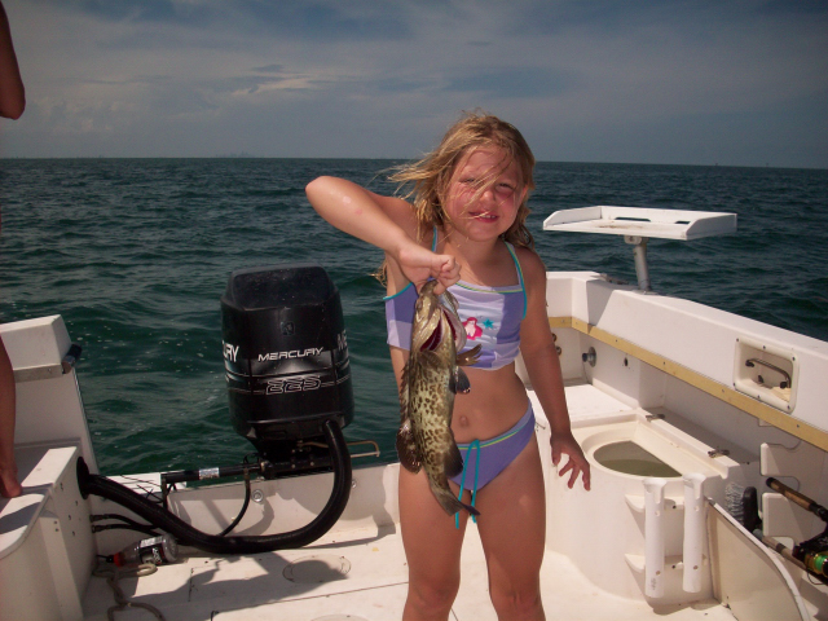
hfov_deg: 50.1
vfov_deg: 38.7
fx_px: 885
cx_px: 414
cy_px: 310
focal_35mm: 37
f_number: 5.6
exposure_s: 1/1368
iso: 80
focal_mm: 6.2
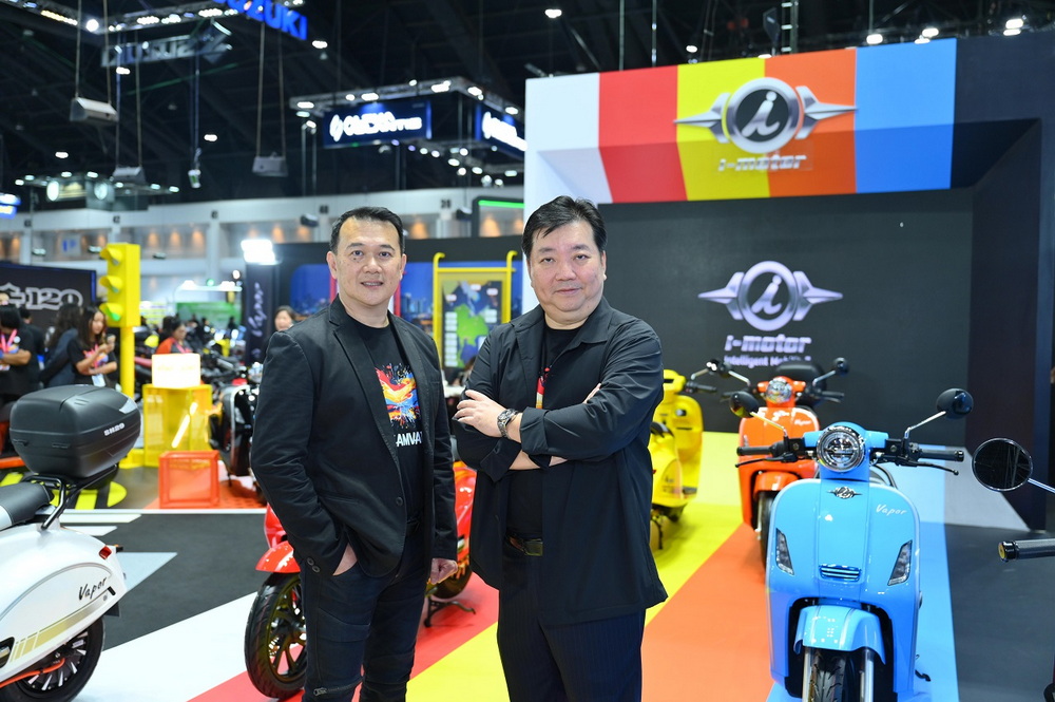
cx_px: 528
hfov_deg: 58.8
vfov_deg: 41.0
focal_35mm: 32
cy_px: 351
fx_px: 937
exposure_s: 1/125
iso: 320
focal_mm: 32
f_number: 2.8
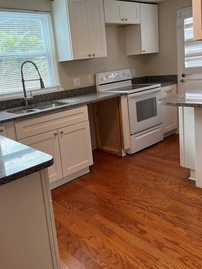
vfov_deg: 58.0
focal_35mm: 31
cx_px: 85
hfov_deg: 45.3
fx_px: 241
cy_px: 112
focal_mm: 5.1
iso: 64
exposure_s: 1/148
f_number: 1.6
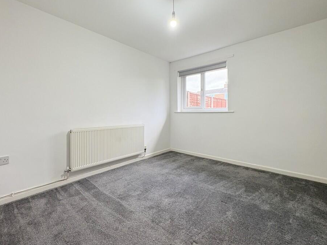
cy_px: 113
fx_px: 151
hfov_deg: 94.4
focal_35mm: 16
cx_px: 157
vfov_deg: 78.0
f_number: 2.2
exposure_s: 1/100
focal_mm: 2.22
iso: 400
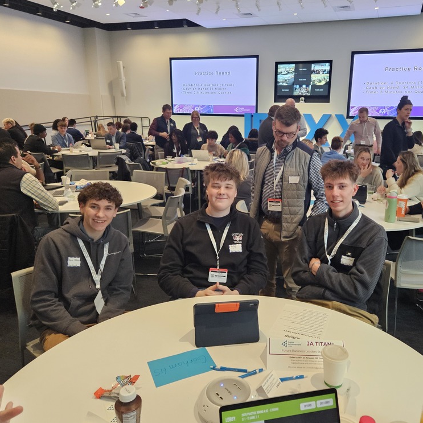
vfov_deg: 57.3
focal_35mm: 28
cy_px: 209
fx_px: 387
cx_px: 251
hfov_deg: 56.9
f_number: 1.8
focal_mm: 5.4
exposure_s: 1/120
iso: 640
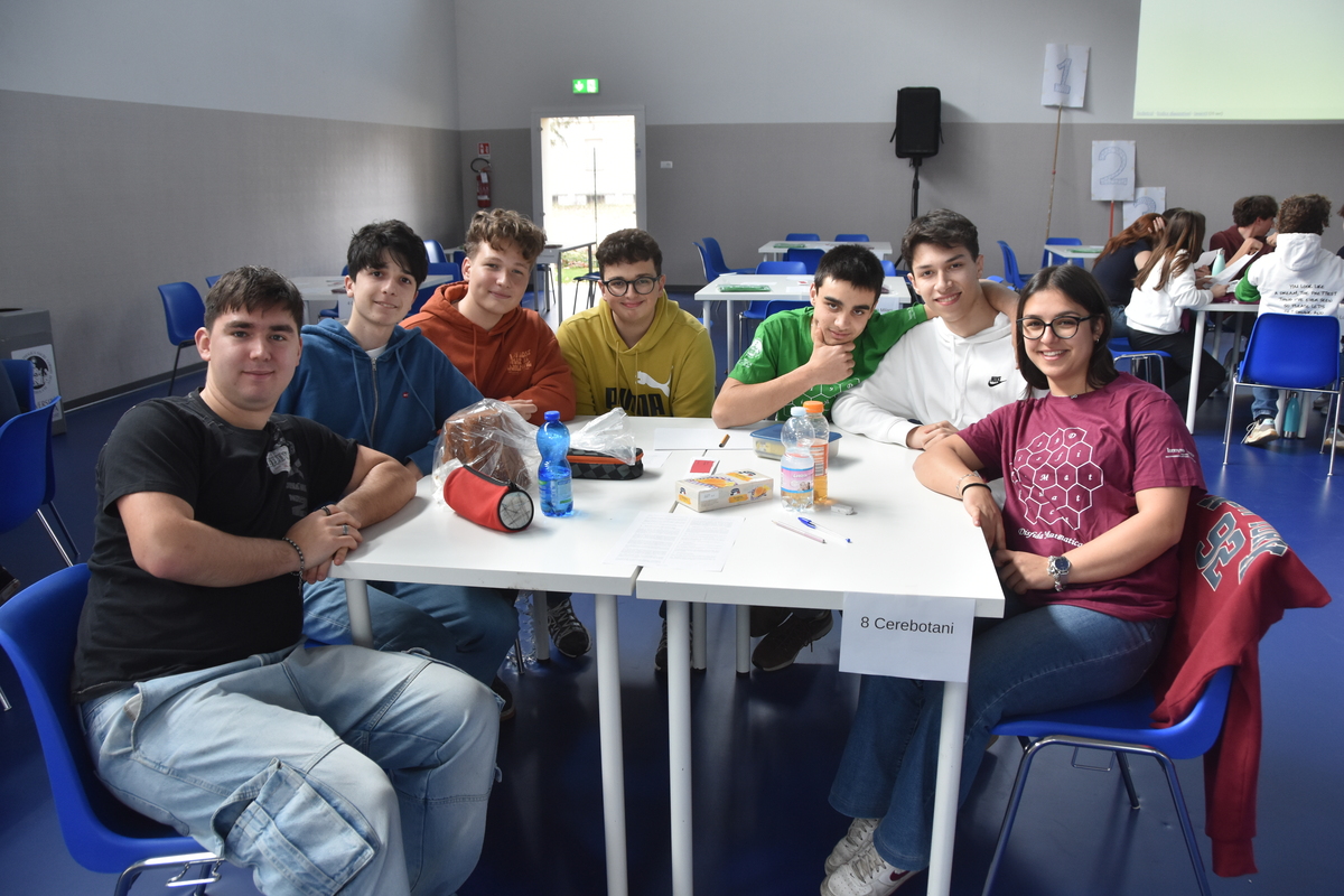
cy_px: 448
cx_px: 672
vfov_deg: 47.9
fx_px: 1008
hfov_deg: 67.4
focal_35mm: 27
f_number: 5
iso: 800
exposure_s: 1/100
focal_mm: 18
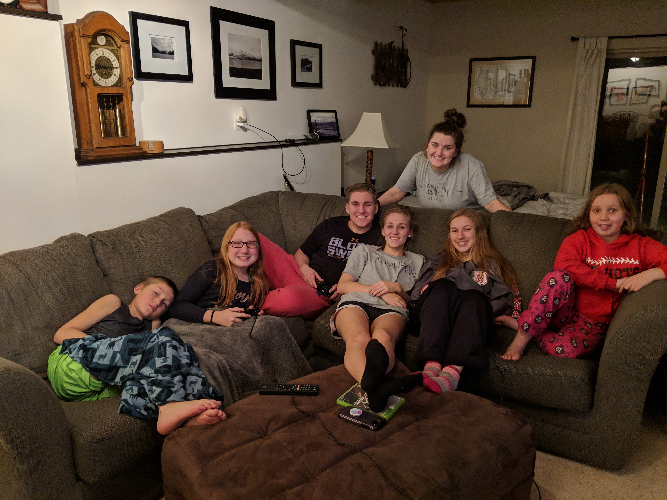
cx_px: 334
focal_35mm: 27
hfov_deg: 65.3
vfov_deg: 51.4
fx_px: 520
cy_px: 250
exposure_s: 1/60
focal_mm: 4.44
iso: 400
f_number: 1.8
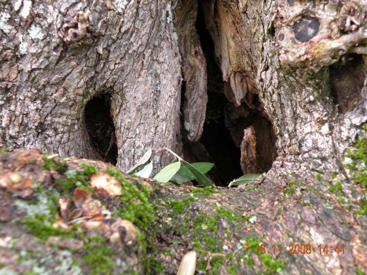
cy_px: 138
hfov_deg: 33.8
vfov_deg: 25.7
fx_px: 604
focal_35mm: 57
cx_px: 182
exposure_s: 1/56.3
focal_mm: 9.8
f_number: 3.5
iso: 190
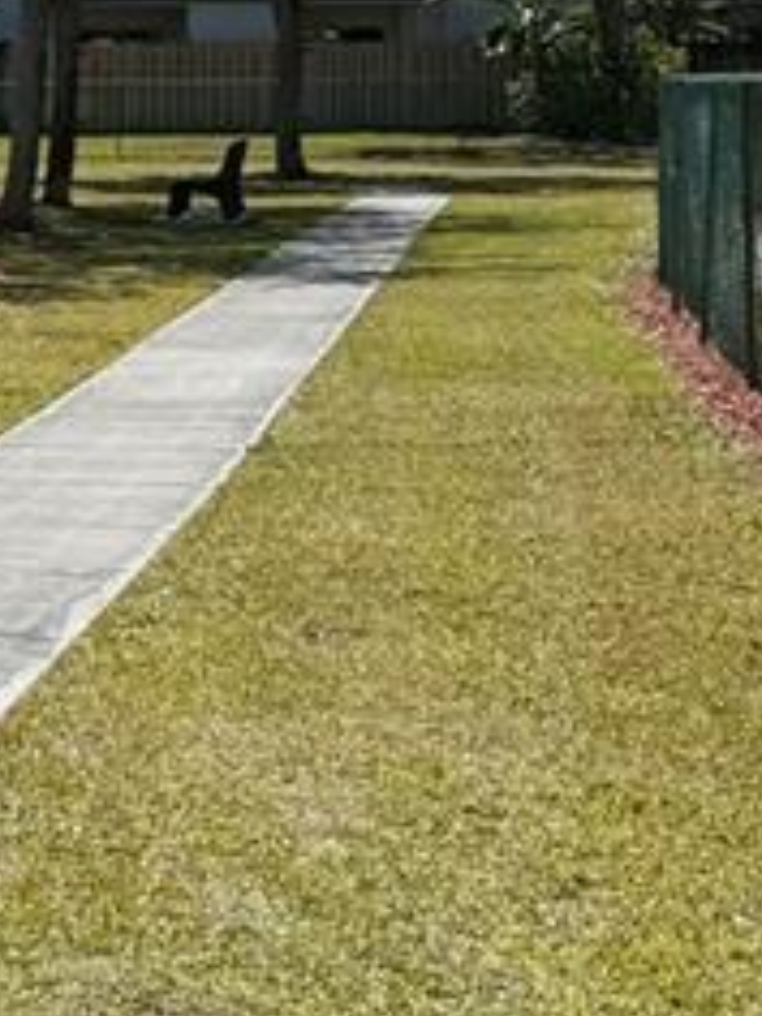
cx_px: -986
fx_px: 3581
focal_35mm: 122
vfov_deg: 15.9
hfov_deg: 10.6
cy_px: 86
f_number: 1.78
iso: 100
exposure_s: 1/4405
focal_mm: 6.76
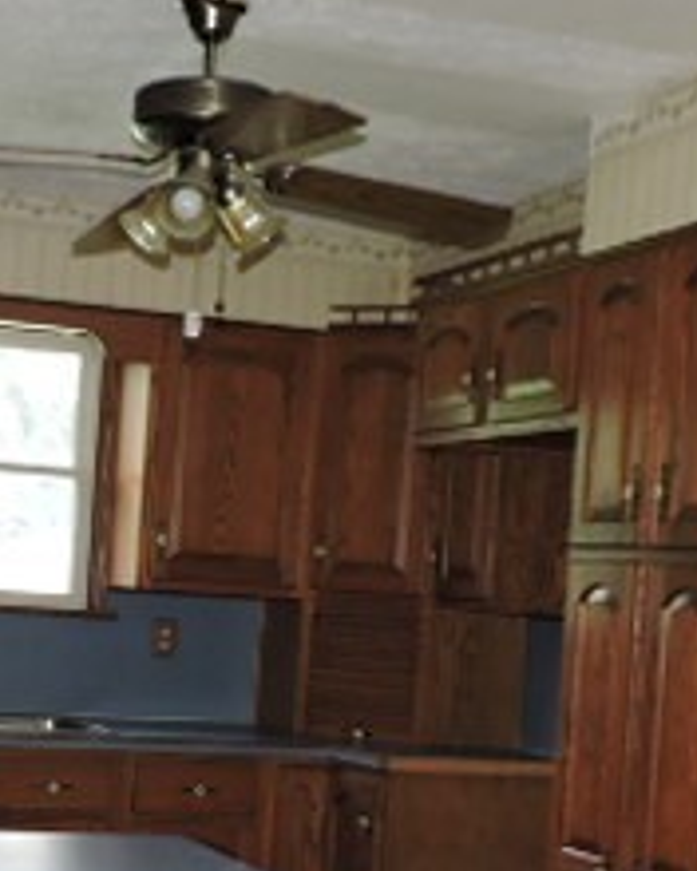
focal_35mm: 68
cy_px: 653
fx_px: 1753
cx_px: 119
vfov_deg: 27.5
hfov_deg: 22.1
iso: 200
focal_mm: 4.3
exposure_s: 1/30
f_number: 3
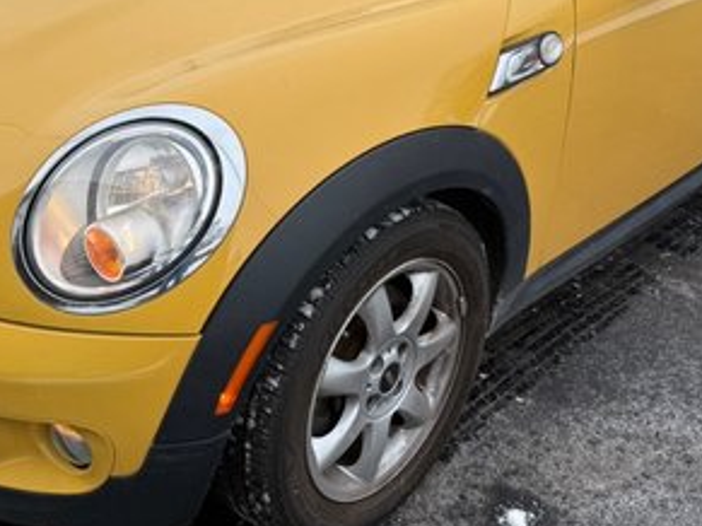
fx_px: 1054
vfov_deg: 27.8
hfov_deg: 36.8
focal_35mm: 52
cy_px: 177
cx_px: 351
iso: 80
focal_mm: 6.76
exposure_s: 1/1106
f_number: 1.78
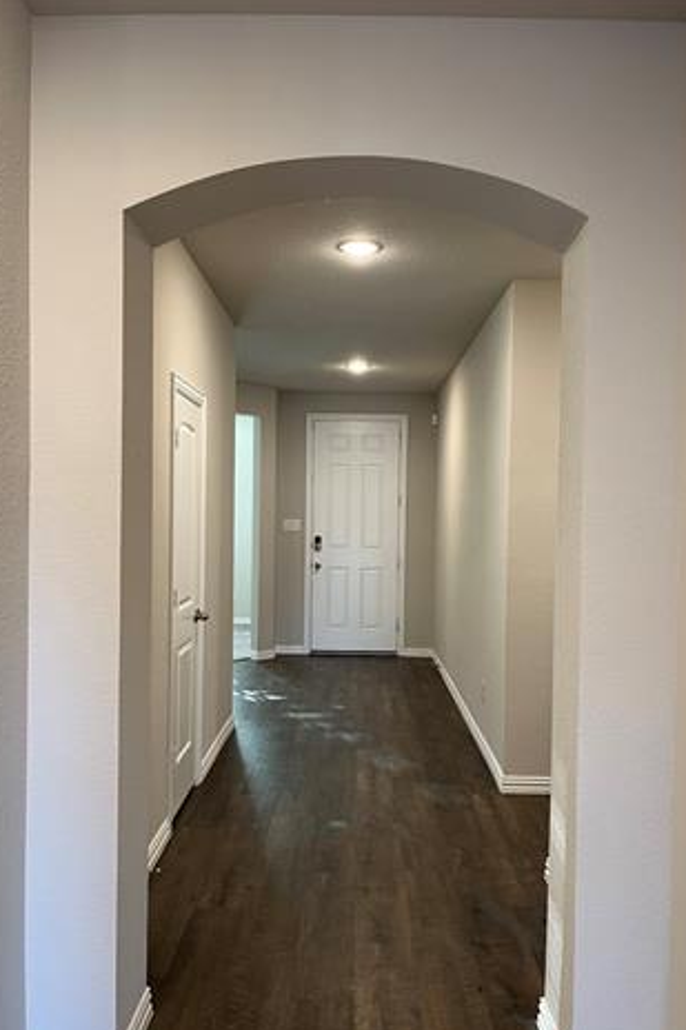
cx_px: 349
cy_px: 528
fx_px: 801
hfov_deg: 46.4
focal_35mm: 28
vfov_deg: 65.5
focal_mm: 5.1
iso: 125
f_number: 1.6
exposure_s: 1/60
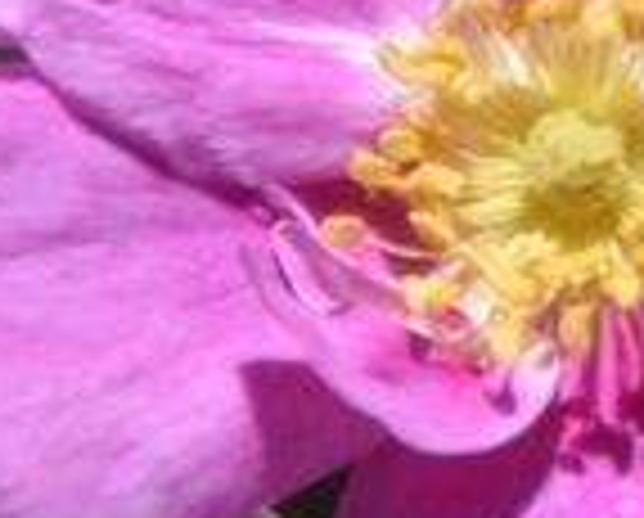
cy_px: -279
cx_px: 1846
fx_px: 47977
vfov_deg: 0.6
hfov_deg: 0.8
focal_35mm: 2512
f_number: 5.6
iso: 110
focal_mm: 300
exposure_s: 1/640
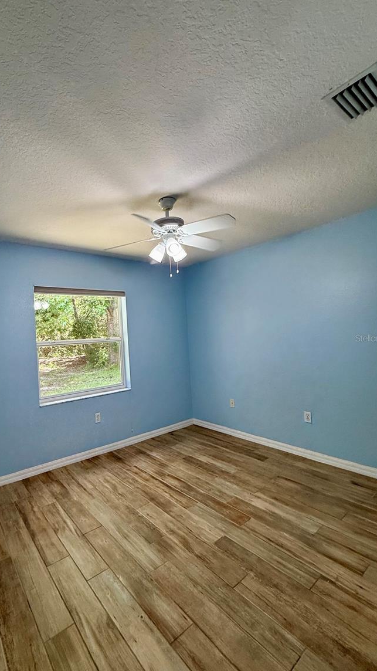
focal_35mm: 16
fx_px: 285
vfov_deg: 99.4
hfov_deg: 65.7
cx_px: 133
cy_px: 338
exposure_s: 1/120
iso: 160
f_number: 2.2
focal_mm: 2.22
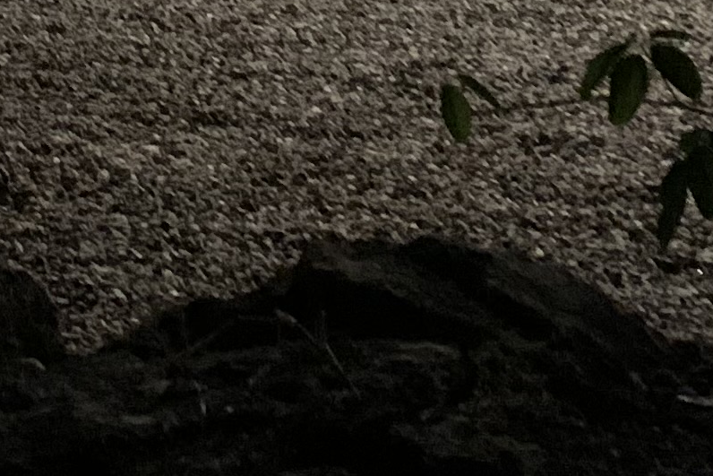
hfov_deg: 14.5
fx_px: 2714
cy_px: -678
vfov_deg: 9.0
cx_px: -123
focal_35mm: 137
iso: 640
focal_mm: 4.25
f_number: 1.8
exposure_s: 1/17
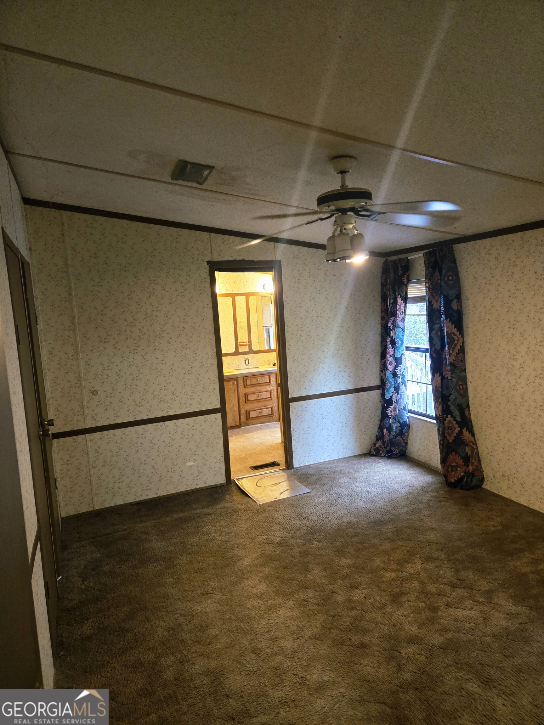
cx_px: 272
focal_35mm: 23
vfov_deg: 73.9
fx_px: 482
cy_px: 362
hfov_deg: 58.9
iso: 640
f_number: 1.8
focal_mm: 5.4
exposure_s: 1/60.2
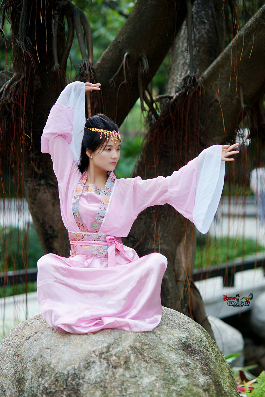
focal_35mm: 85
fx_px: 938
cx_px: 132
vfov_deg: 23.9
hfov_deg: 16.1
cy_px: 198
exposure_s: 1/640
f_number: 2
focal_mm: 85
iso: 250
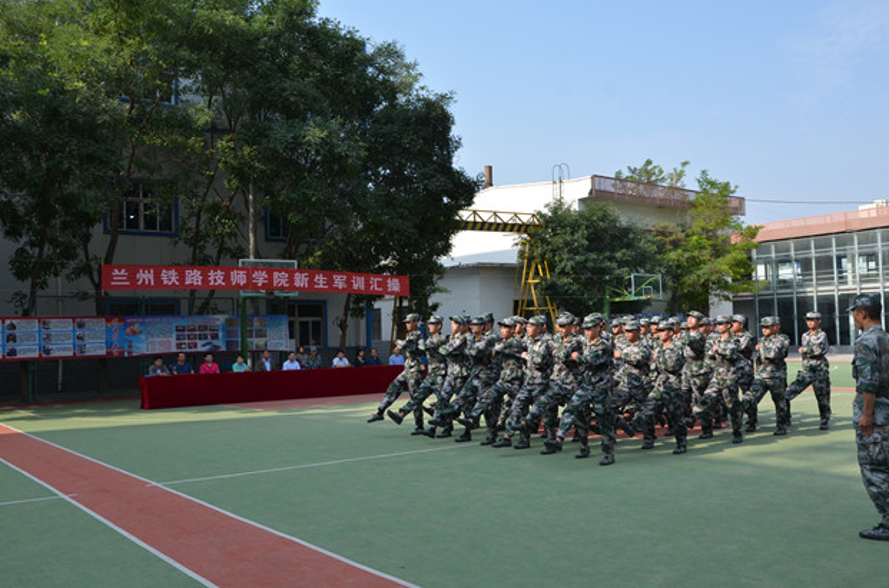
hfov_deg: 55.9
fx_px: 838
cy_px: 300
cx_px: 441
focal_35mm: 34
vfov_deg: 38.7
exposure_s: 1/250
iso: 160
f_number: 8
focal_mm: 22
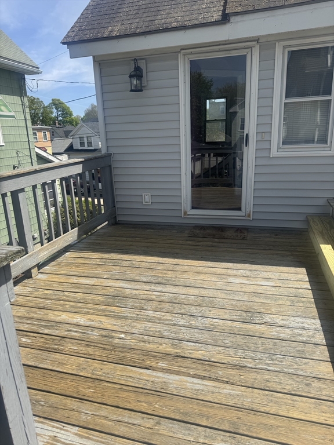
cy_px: 222
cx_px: 167
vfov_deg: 71.6
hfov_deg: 56.8
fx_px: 309
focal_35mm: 24
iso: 80
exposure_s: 1/3413
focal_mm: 6.76
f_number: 1.78
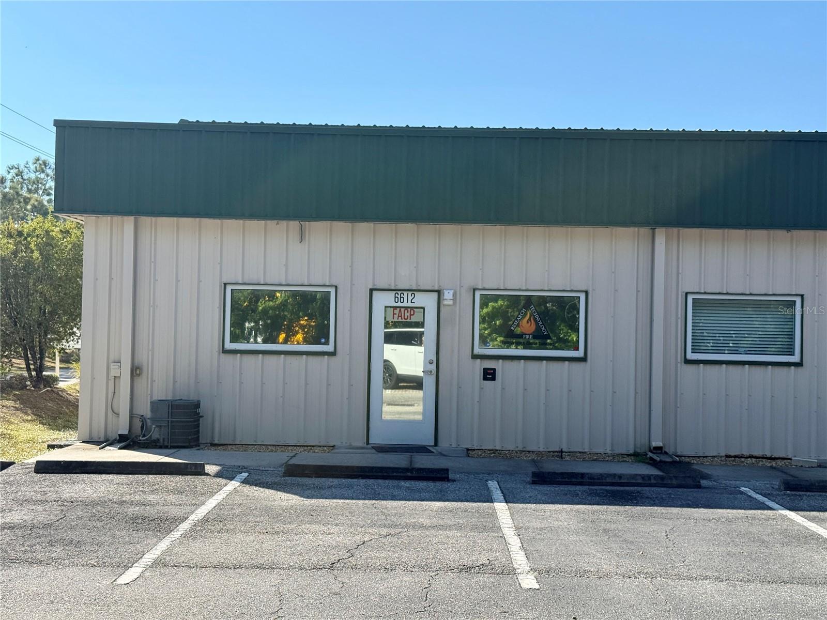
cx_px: 414
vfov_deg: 30.3
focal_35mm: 48
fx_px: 1147
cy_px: 310
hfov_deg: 39.7
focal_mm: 6.76
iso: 100
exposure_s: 1/4587
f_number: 1.78
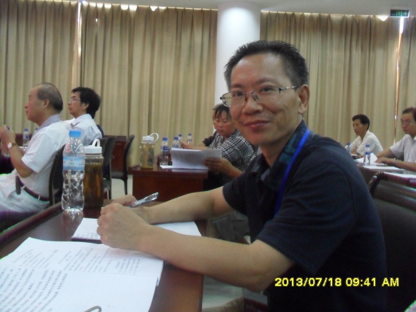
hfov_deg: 52.6
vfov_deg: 40.7
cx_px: 208
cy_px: 156
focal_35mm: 35
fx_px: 421
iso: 400
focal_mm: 6.3
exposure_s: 1/10
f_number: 3.2
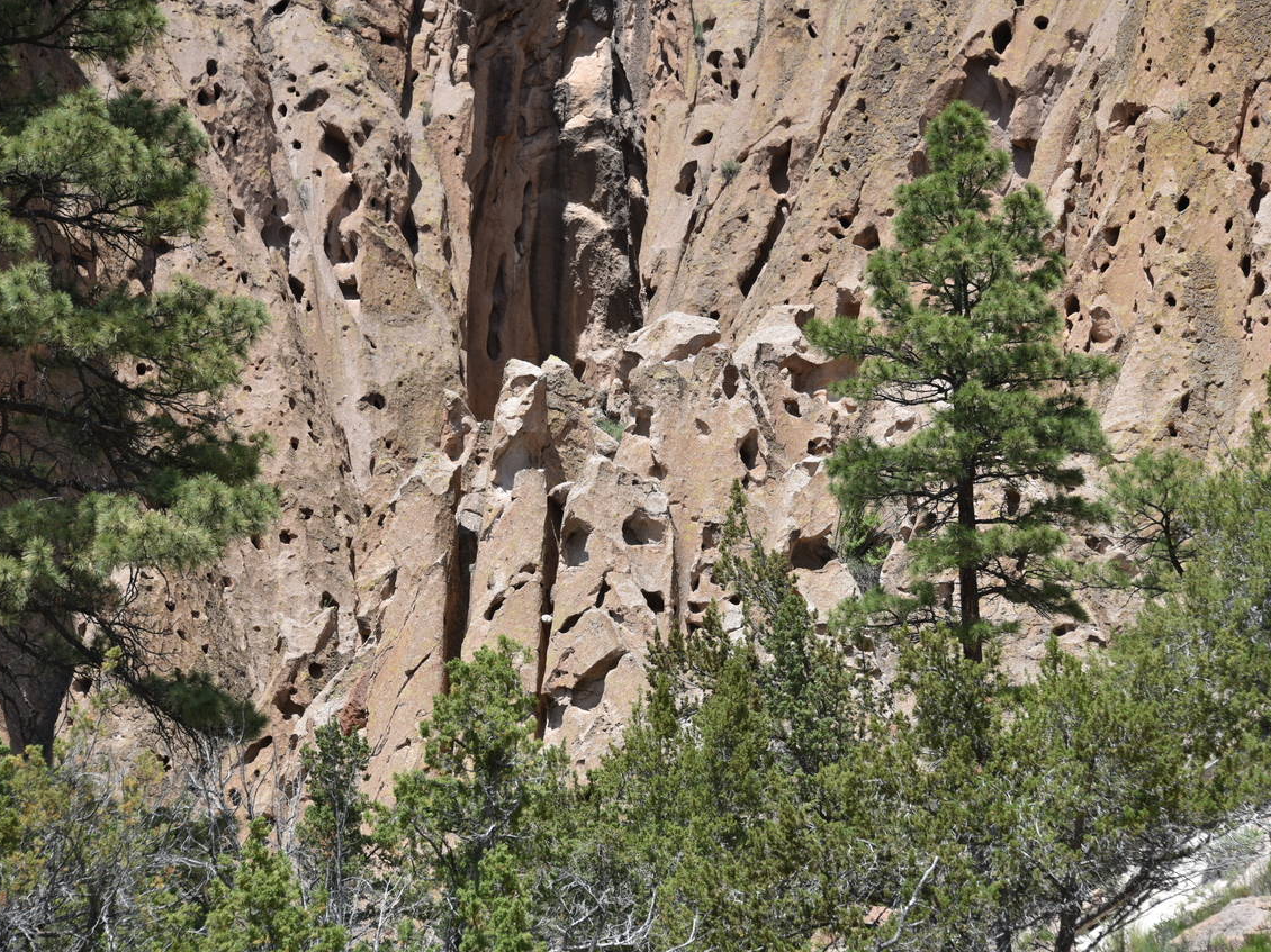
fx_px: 5800
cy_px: 479
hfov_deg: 12.5
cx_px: 667
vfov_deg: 9.4
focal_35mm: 158
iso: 100
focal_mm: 145
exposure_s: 1/320
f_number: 8
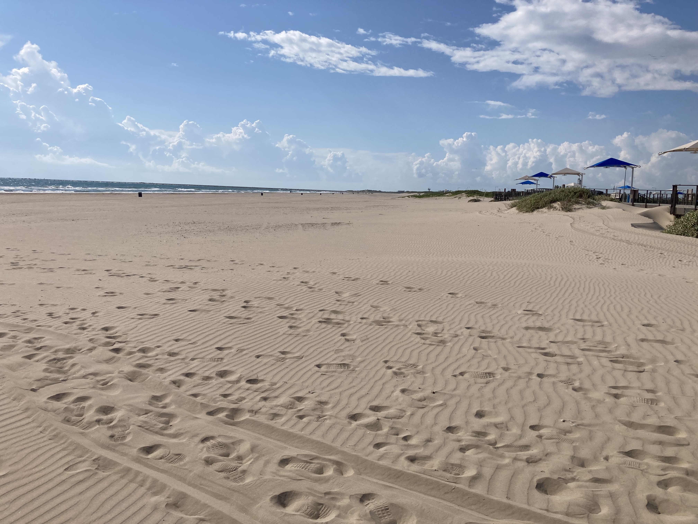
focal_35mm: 28
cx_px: 349
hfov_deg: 63.4
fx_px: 565
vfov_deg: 49.7
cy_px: 262
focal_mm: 3.99
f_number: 1.8
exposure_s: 1/8130
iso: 25
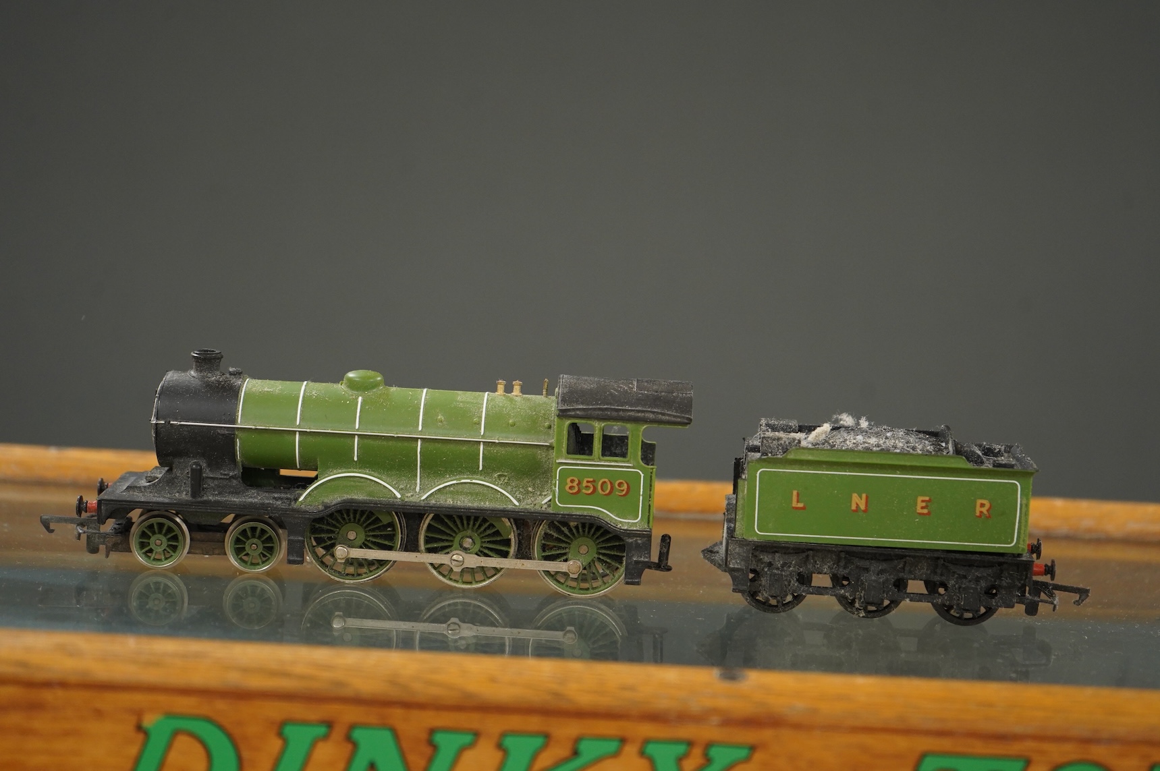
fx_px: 2093
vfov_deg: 20.9
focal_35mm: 65
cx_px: 580
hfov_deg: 31.0
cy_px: 386
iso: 2500
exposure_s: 1/125
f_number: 5.6
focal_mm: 65
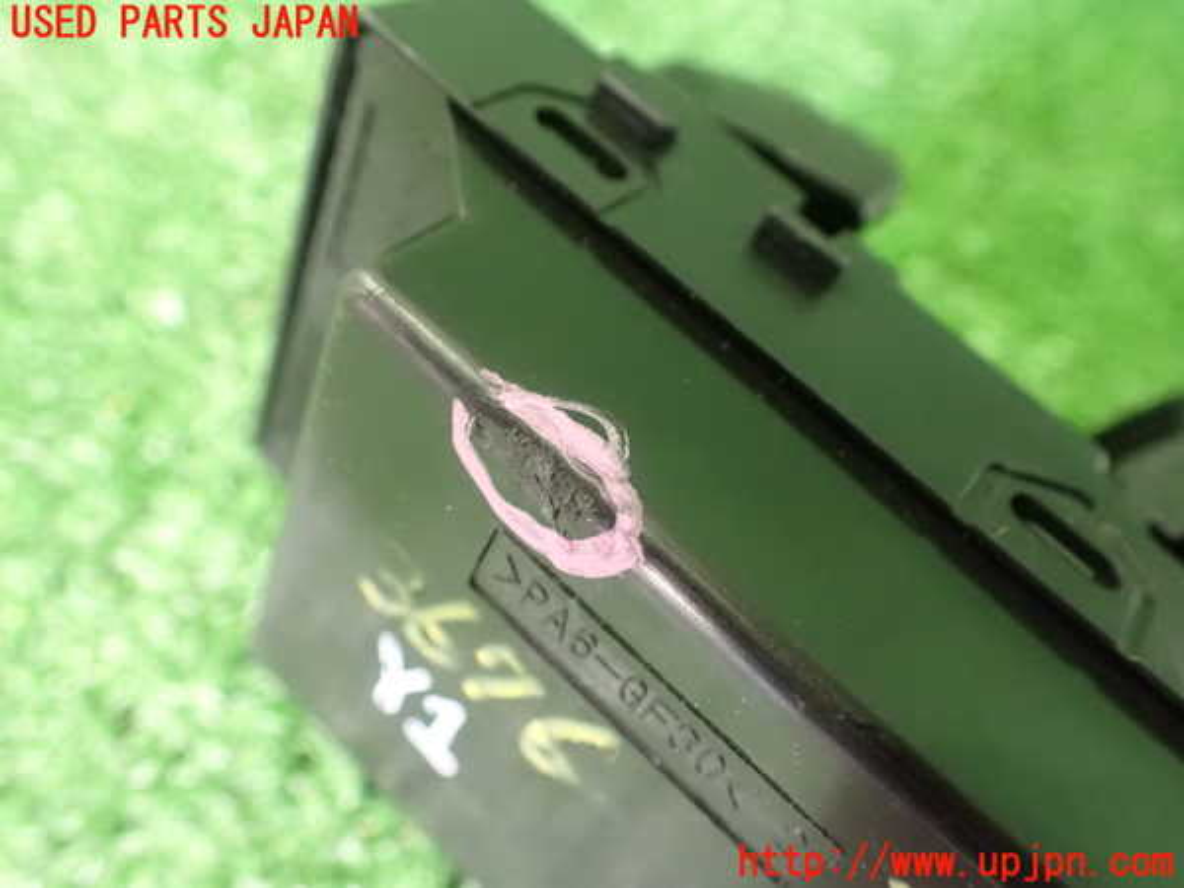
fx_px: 1026
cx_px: 592
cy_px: 444
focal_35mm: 30
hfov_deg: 60.0
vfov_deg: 46.8
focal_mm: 5.4
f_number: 2.3
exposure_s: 1/20
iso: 1600
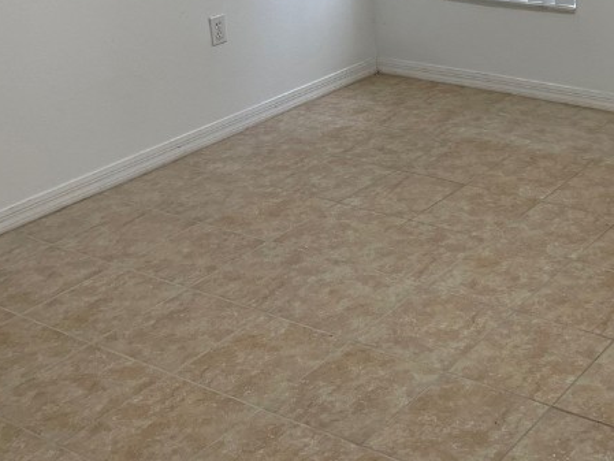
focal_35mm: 57
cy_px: -42
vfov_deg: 24.1
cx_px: 615
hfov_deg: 31.2
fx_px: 1011
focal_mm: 5.1
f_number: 1.6
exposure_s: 1/120
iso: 80
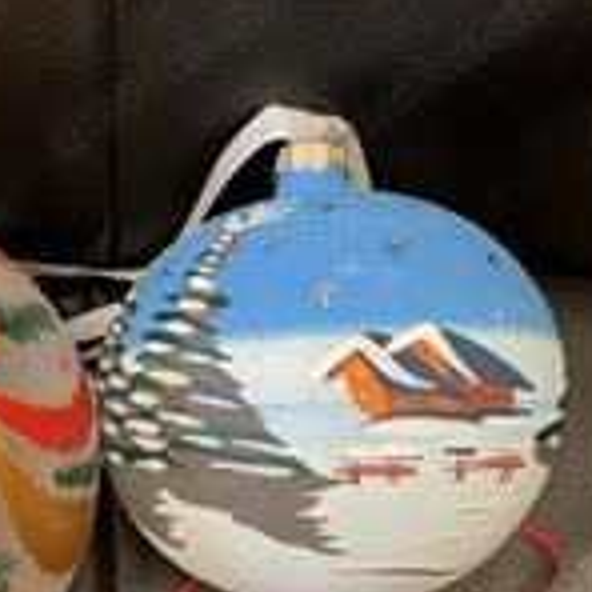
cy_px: 436
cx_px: 32
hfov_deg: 26.6
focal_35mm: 62
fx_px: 1200
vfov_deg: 27.4
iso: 500
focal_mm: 4.2
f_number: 1.6
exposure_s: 1/33
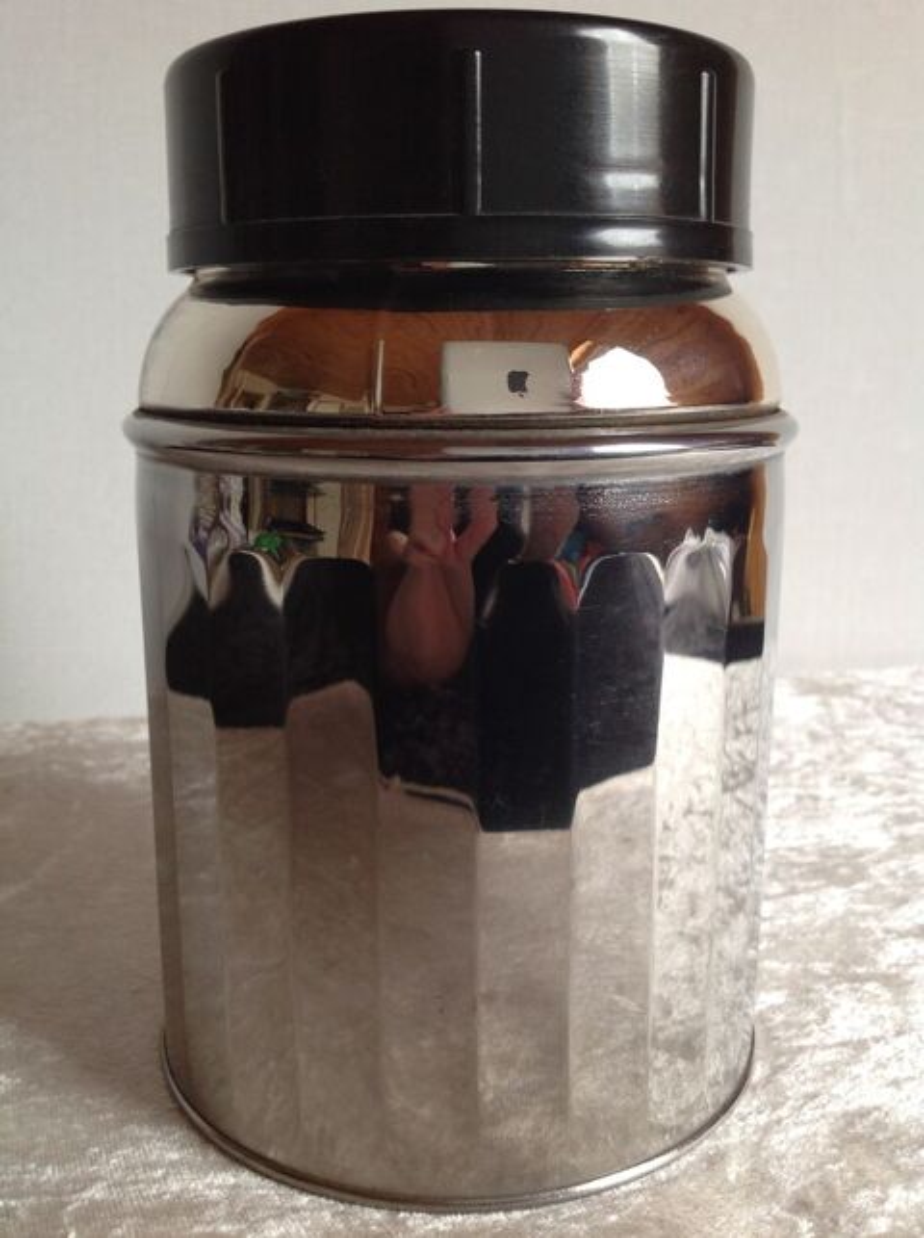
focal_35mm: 35
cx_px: 462
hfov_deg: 40.6
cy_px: 619
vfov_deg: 52.7
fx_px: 1249
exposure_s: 1/15
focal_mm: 4.28
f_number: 2.4
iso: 80
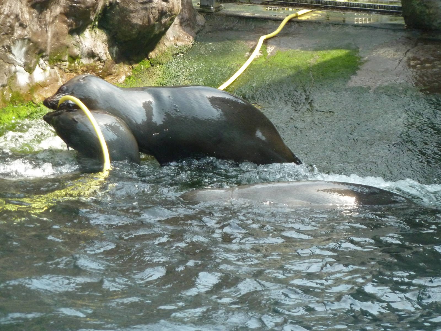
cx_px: 220
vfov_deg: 8.2
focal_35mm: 182
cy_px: 166
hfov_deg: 10.9
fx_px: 2319
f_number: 4.5
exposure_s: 1/250
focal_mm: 29.9
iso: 400
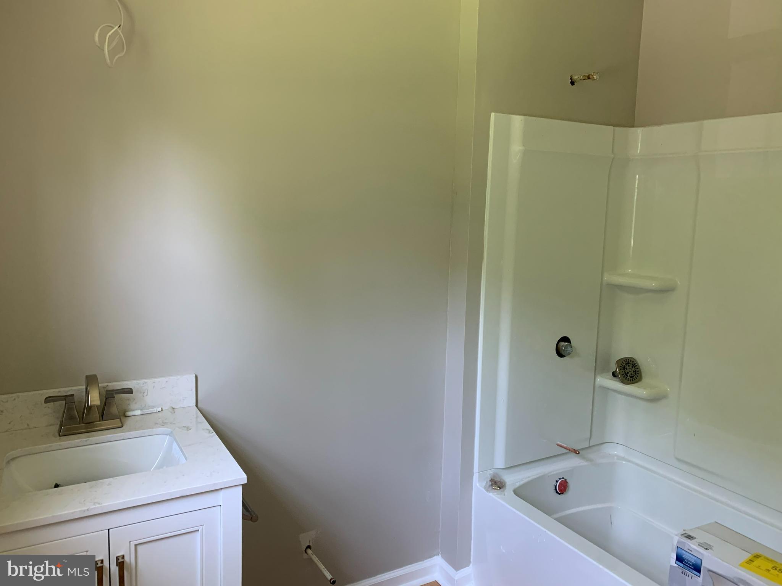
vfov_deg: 53.1
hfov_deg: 67.3
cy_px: 293
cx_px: 391
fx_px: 587
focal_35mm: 26
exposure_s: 1/60
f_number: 1.8
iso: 200
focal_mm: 4.25
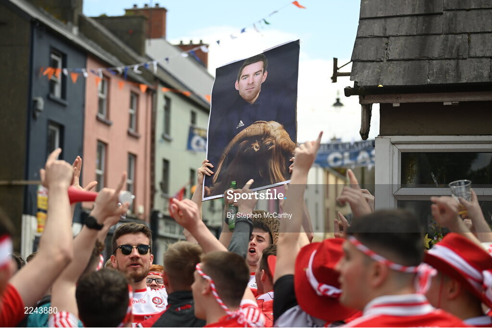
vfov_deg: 16.7
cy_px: 164
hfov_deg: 24.7
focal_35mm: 82
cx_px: 246
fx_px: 1121
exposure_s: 1/3200
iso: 320
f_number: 2.8
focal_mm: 82
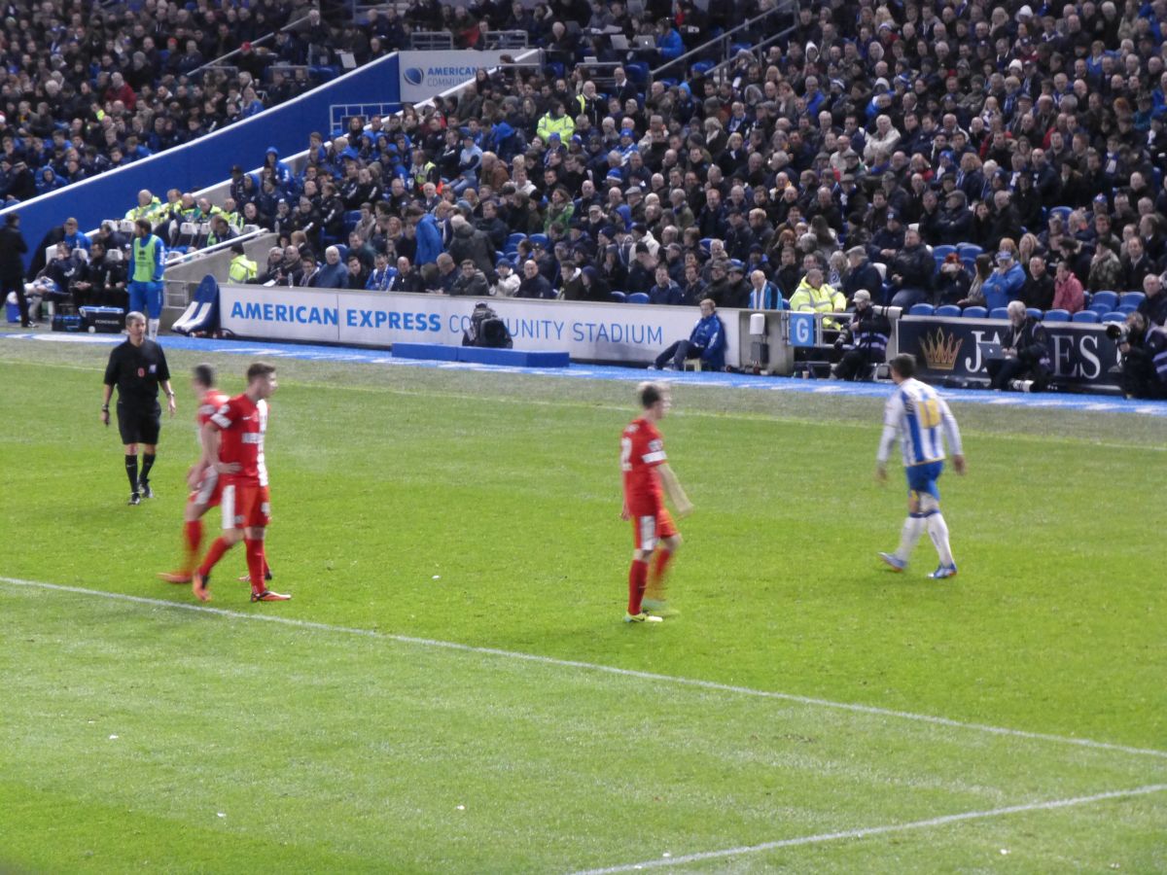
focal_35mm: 154
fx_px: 5192
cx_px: 584
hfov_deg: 12.8
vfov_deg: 9.6
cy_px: 438
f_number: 5.4
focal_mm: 27.6
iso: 800
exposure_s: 1/20
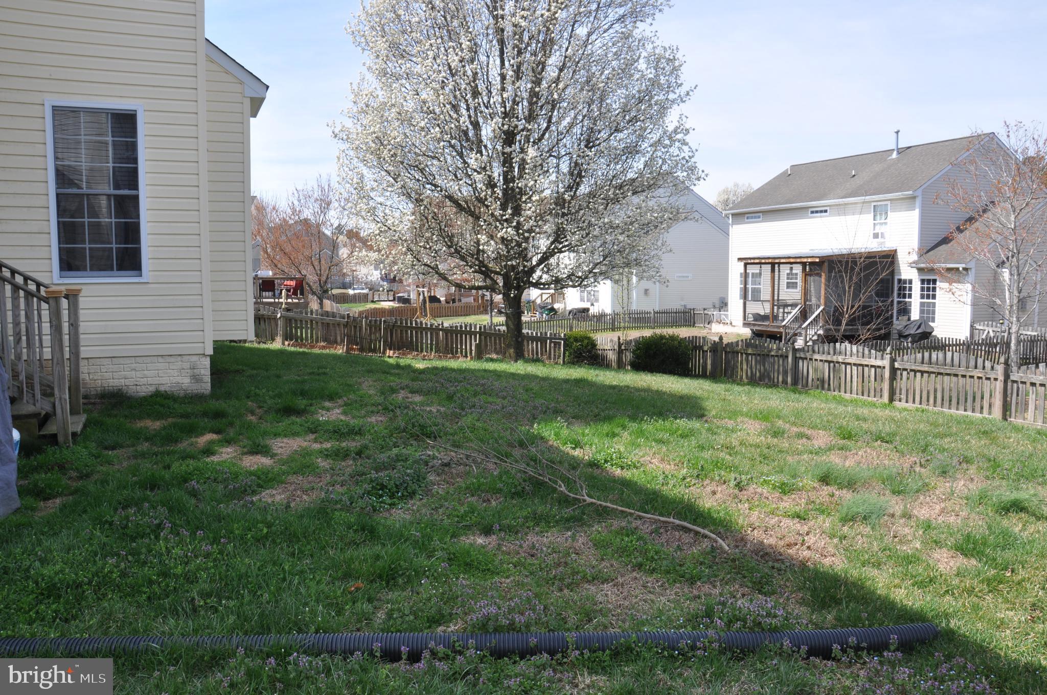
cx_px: 524
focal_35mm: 27
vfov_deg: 47.8
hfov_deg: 67.4
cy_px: 348
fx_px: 784
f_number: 18
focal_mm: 18
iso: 200
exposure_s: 1/60
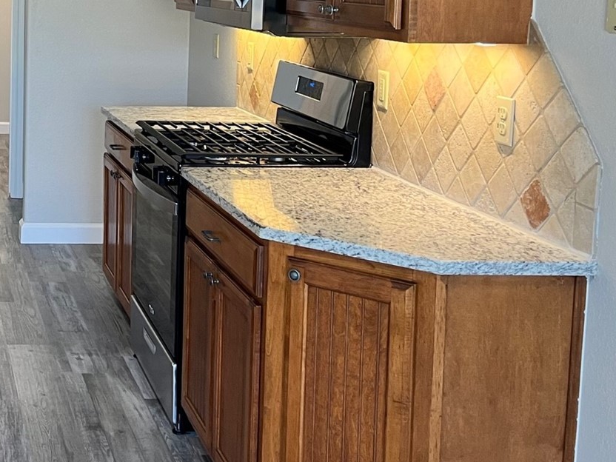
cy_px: 58
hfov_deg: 29.4
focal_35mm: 60
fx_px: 1068
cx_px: -41
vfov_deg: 23.8
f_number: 1.6
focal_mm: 5.1
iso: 80
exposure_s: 1/60
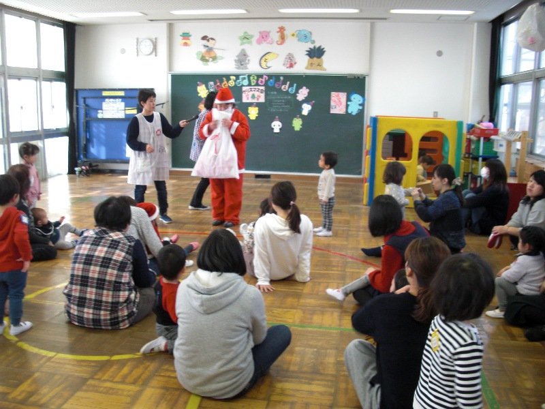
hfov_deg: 51.4
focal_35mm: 36
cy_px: 204
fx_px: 567
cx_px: 272
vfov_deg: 39.7
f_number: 2.8
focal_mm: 6.3
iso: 200
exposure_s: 1/30
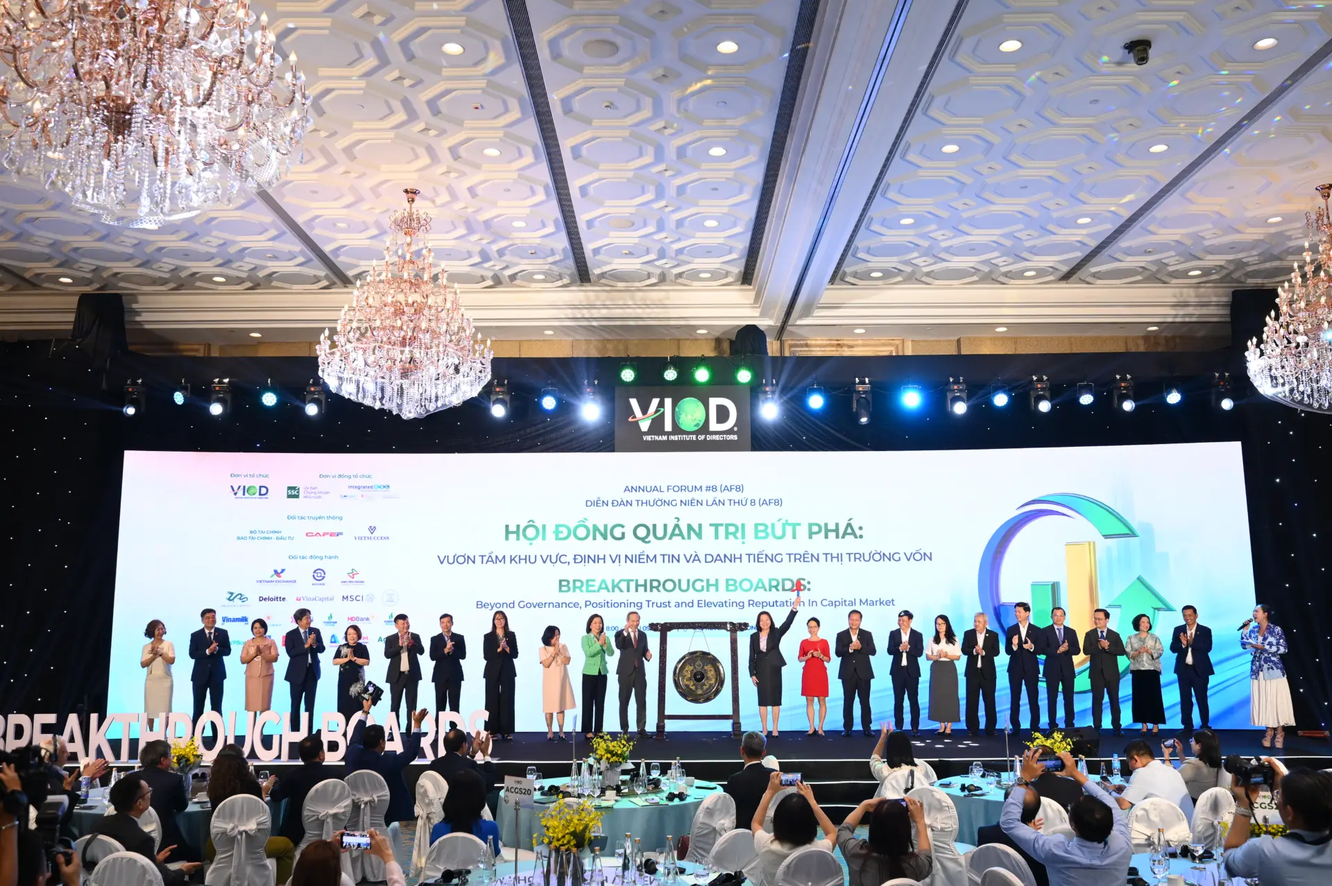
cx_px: 666
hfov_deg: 62.0
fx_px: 1109
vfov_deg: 43.5
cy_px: 443
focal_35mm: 30
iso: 1250
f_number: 5
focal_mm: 30
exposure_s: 1/160
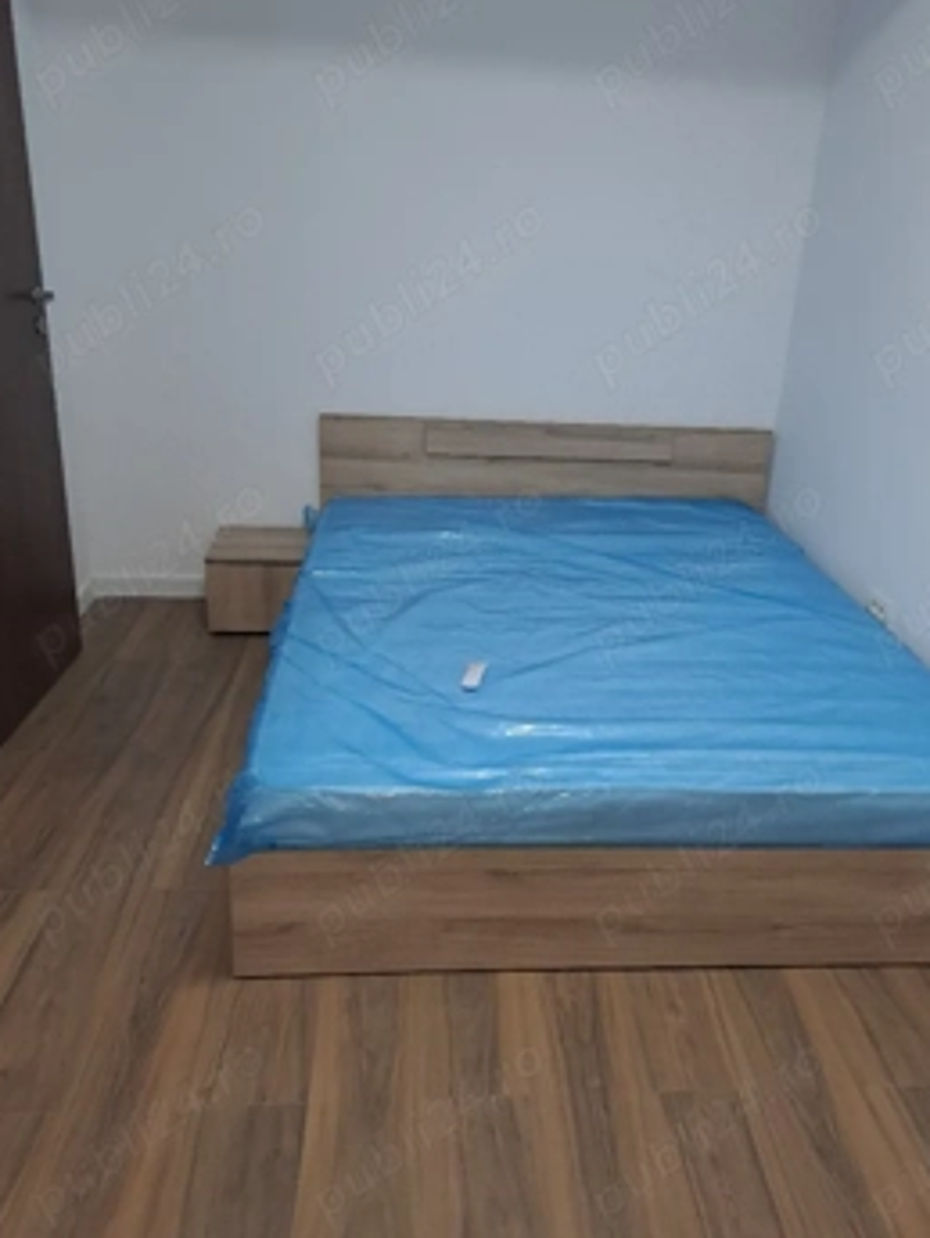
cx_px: 499
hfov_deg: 48.2
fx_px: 1038
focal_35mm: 29
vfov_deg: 61.6
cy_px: 614
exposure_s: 1/50
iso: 160
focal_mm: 4.65
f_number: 1.8
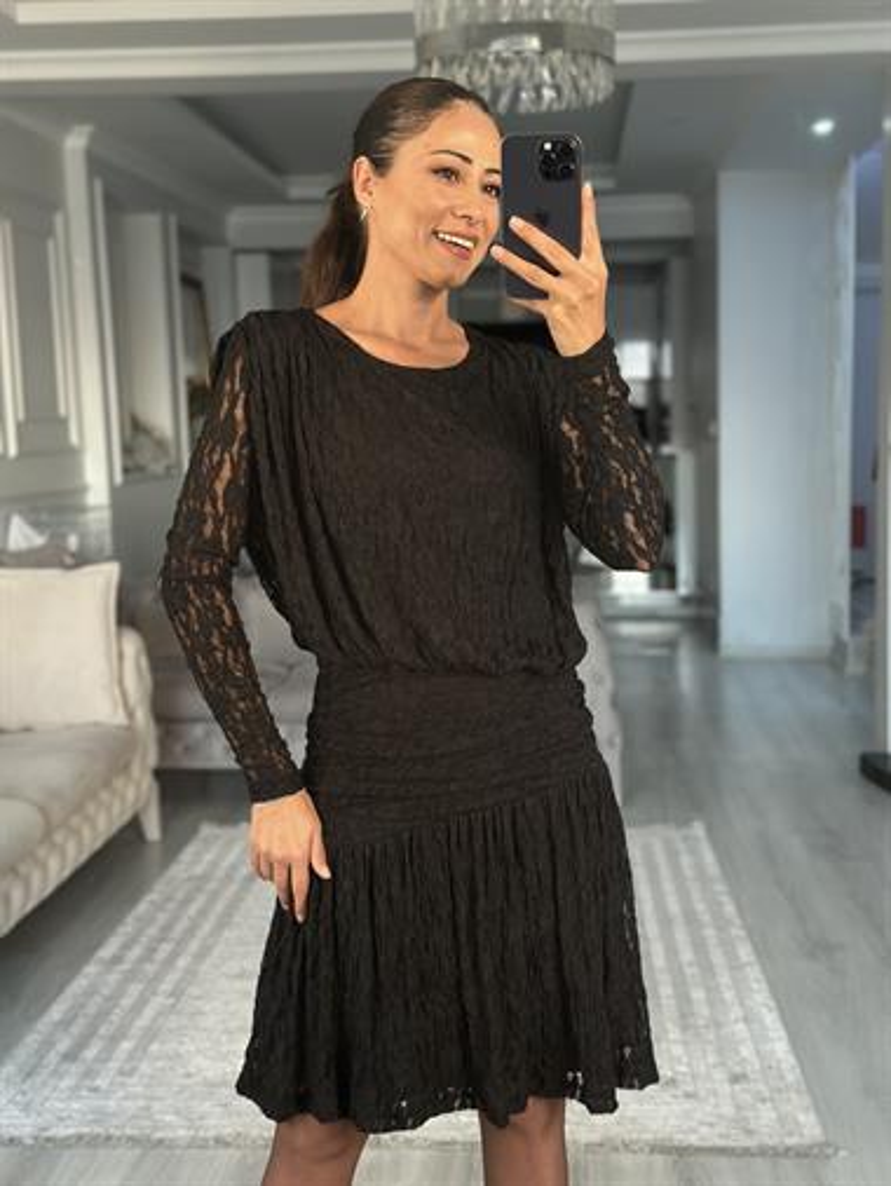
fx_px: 1646
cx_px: 446
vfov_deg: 39.6
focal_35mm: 48
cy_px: 593
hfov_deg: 30.3
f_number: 1.78
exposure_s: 1/60
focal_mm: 6.86
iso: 250
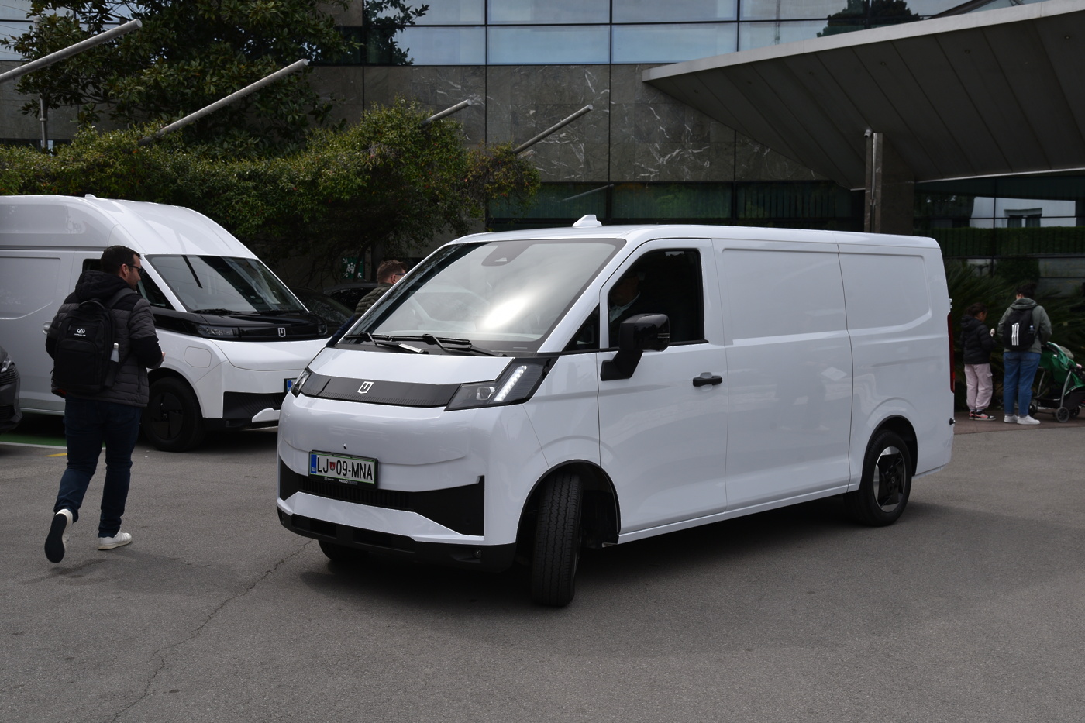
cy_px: 362
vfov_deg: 30.5
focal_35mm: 44
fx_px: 1326
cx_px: 542
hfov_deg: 44.5
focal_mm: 44
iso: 200
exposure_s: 1/320
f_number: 9
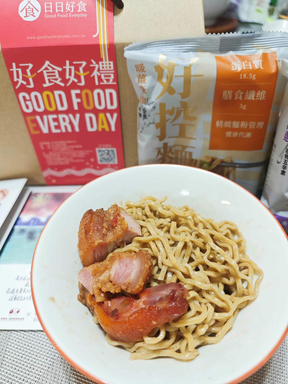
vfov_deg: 73.9
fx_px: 255
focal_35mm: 23
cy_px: 192
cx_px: 144
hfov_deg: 58.9
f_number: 2
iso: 250
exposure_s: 1/60
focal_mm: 8.72
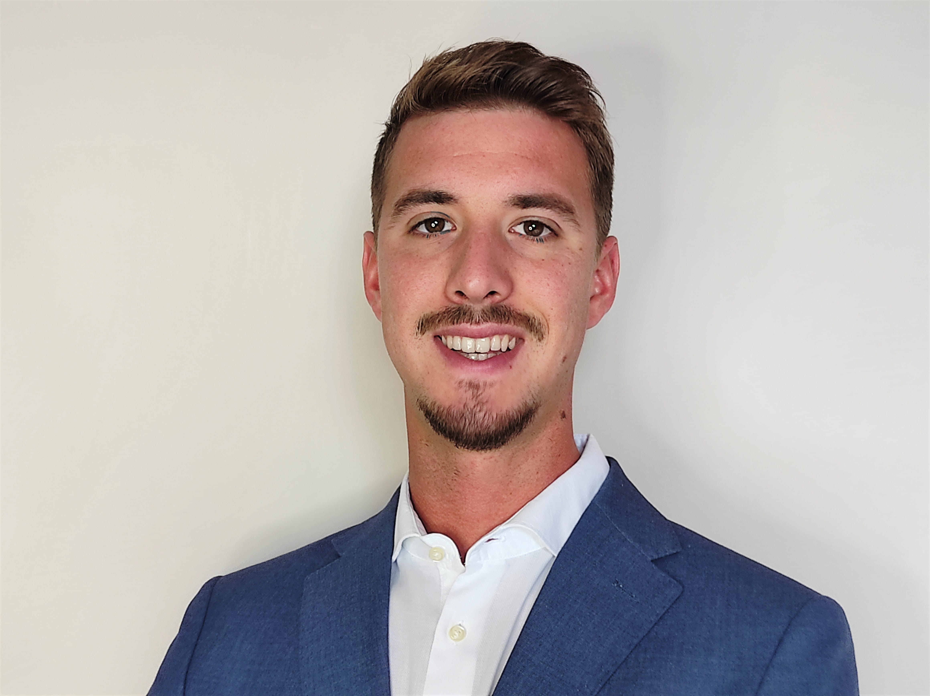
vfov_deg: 54.8
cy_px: 348
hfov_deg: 69.4
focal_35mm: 25
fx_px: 671
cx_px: 465
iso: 286
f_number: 1.89
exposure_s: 1/50
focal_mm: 5.43
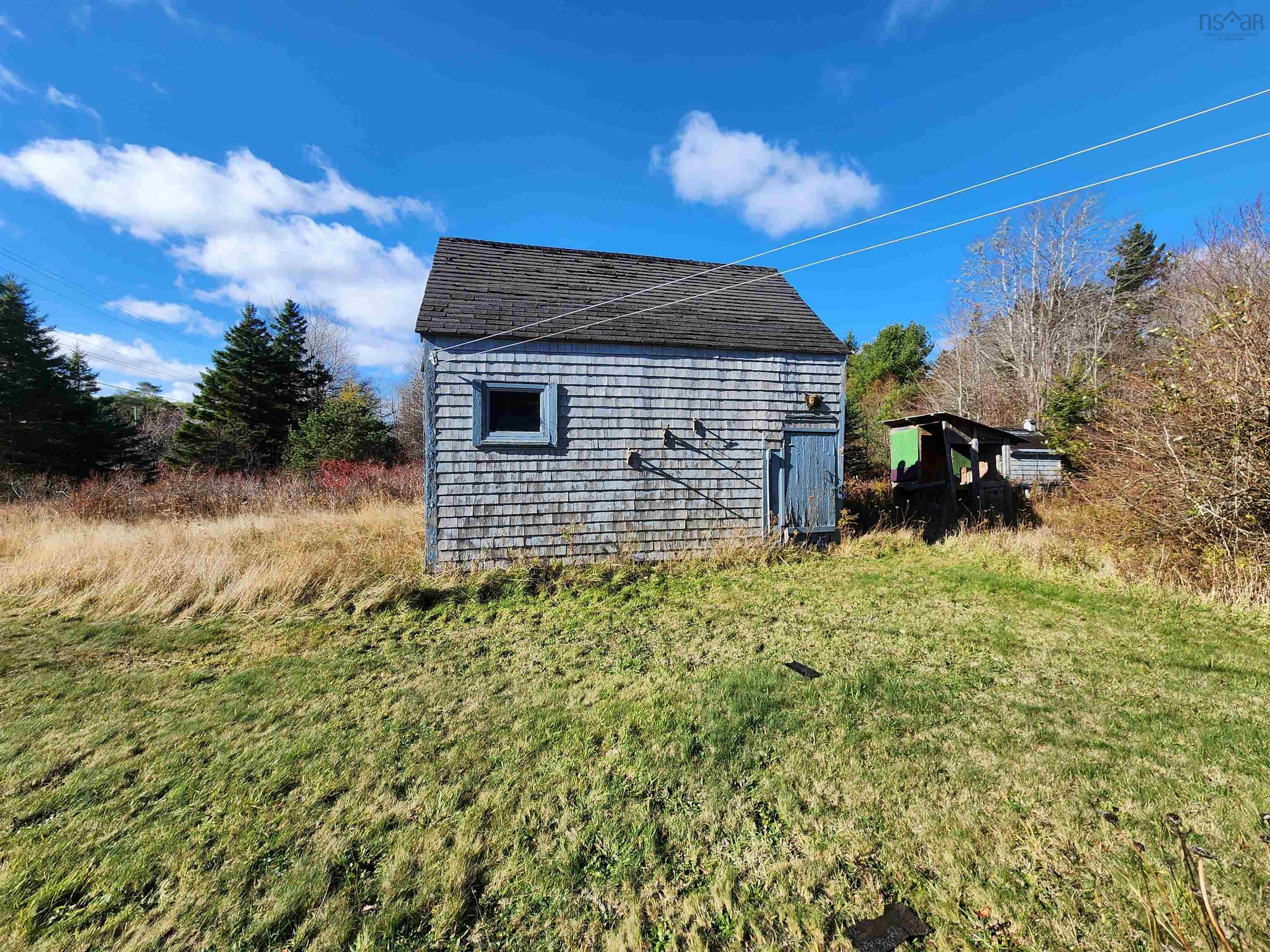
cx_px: 635
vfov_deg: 89.9
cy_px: 476
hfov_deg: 106.2
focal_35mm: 13
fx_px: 477
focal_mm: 2.2
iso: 50
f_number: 2.2
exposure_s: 1/1429
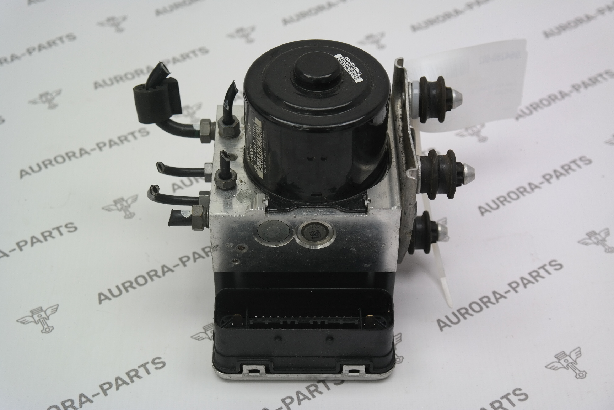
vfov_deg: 22.3
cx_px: 307
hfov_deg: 32.9
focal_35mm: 61
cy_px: 205
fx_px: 1040
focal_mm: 40
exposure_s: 1/60
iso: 200
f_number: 5
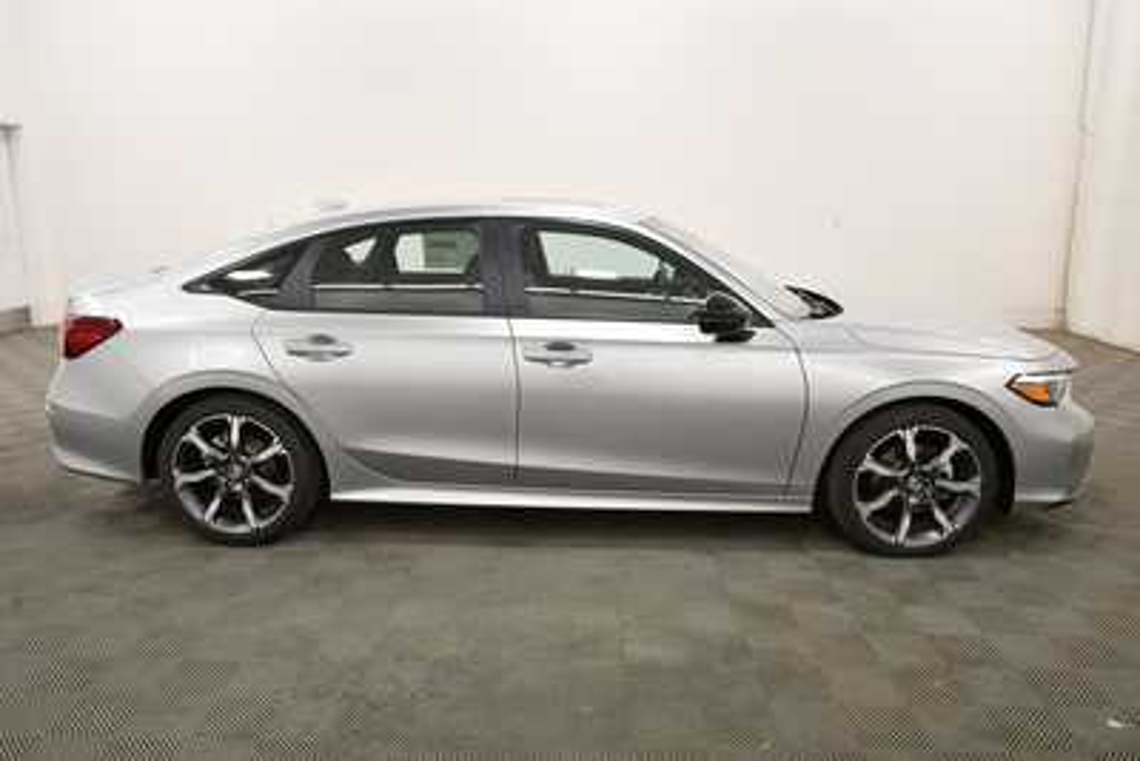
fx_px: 792
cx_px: 570
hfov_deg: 71.5
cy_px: 380
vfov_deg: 51.3
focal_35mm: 25
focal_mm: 17
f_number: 5.3
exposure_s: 1/160
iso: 800
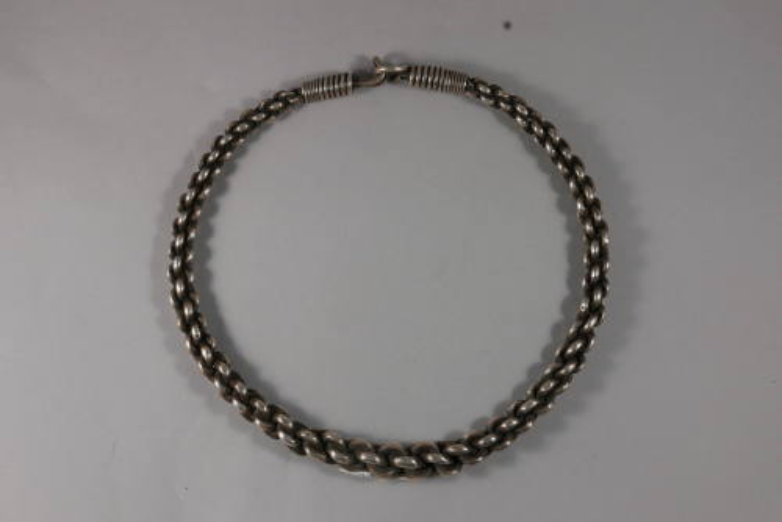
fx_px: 1065
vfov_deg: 27.6
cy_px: 261
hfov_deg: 40.3
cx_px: 391
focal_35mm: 49
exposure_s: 1/13
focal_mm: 22
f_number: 10
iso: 200
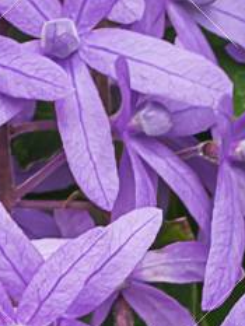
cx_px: -123
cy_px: 416
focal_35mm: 502
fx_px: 4733
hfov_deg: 3.0
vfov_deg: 3.9
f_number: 7.1
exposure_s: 1/160
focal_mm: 45
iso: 160
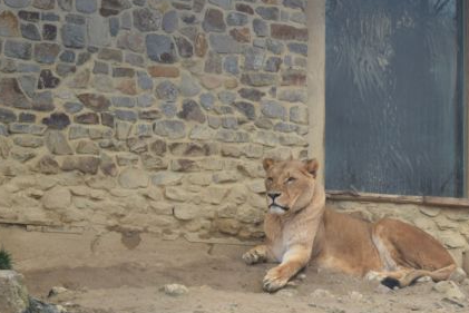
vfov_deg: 6.7
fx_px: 2671
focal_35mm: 205
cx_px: 655
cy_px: 250
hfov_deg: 9.8
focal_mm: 48
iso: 400
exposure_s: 1/80
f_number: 5.3
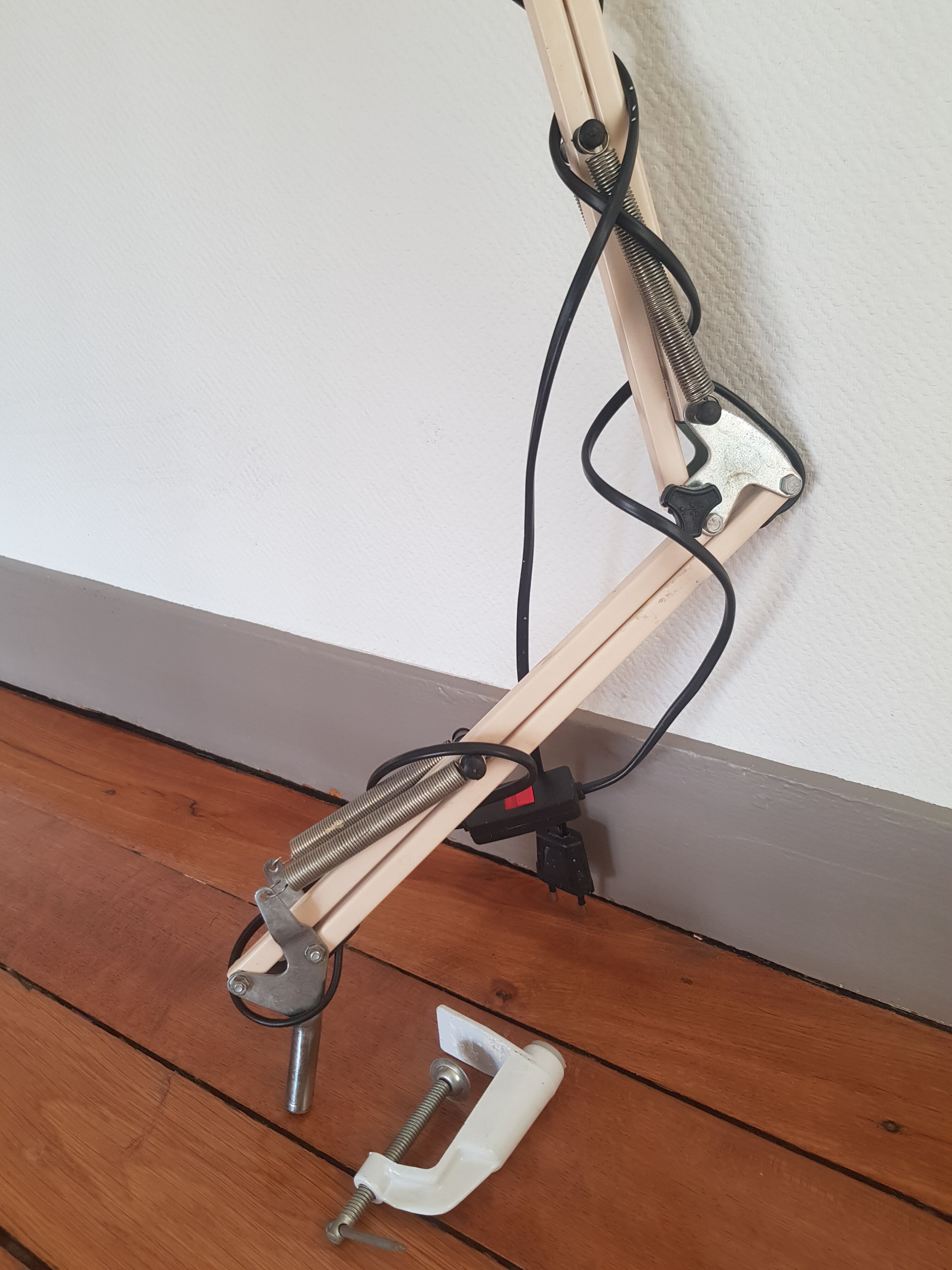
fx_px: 953
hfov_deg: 53.1
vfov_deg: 67.3
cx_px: 476
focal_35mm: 26
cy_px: 635
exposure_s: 1/50
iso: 80
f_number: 1.7
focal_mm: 4.2
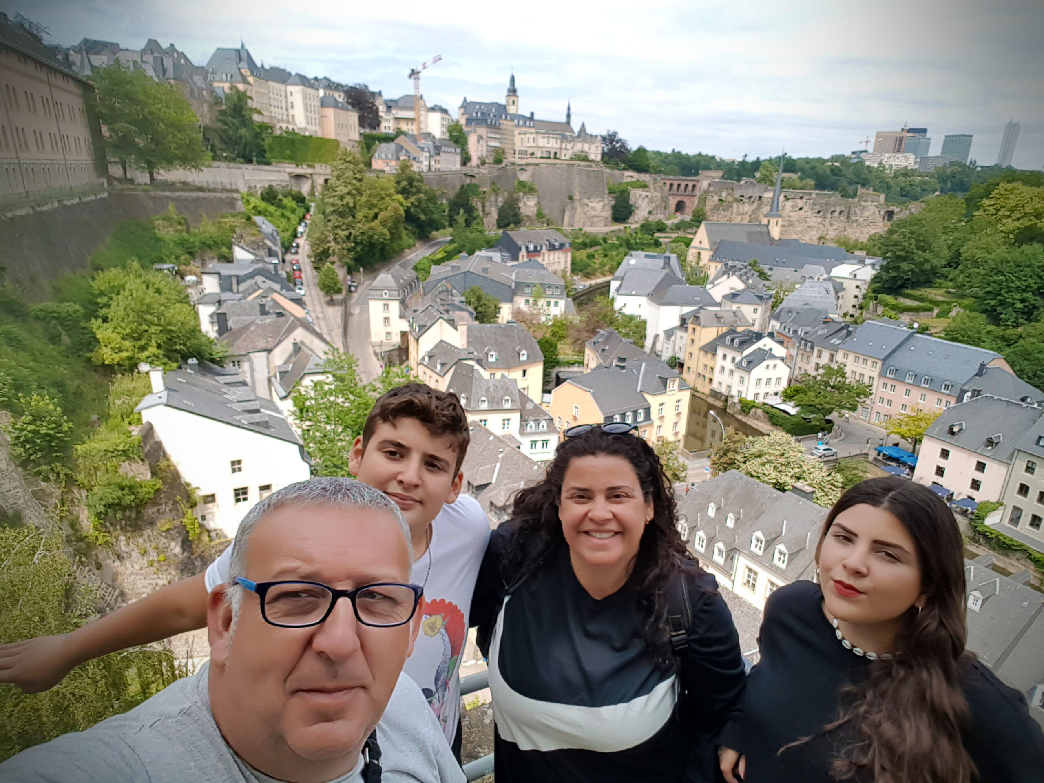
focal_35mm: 21
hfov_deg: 79.0
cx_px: 522
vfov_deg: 63.4
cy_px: 392
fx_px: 633
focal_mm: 2.1
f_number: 1.7
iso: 50
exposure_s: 1/1352
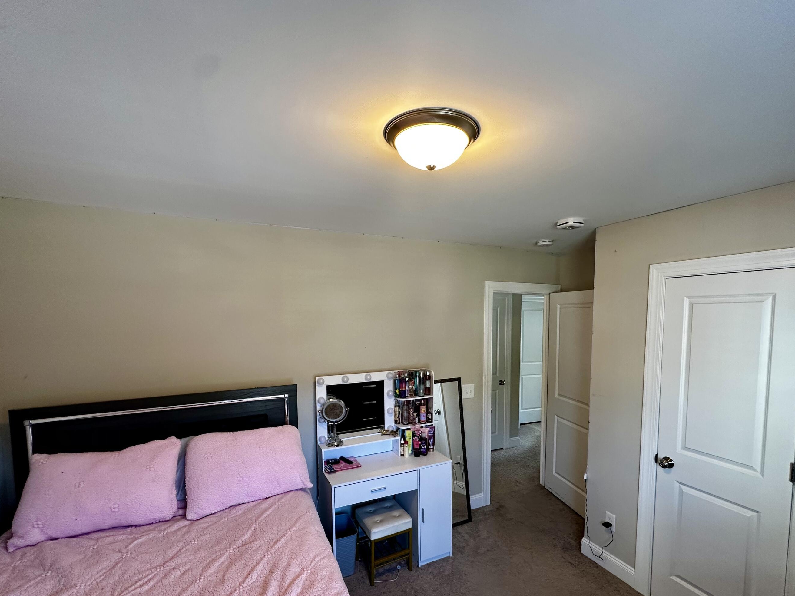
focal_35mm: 16
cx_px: 409
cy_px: 340
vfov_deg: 77.7
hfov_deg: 94.5
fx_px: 367
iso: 160
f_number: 2.2
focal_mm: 2.22
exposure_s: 1/60
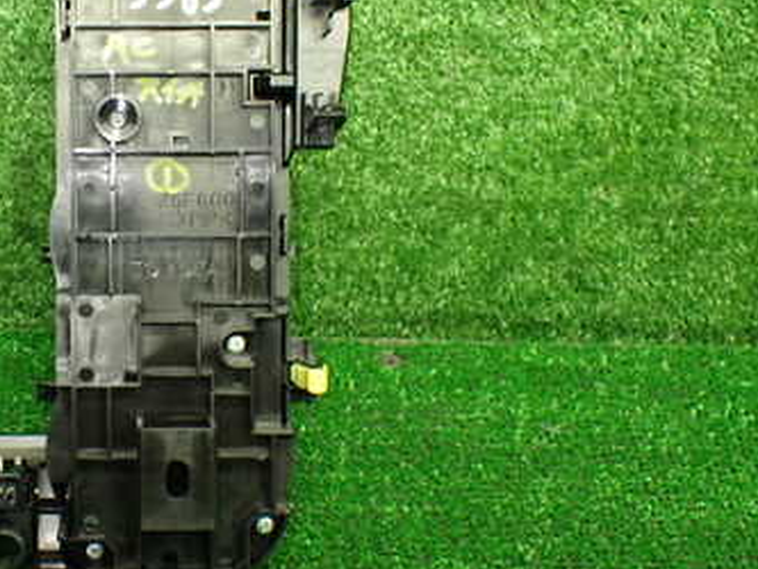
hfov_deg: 34.3
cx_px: 132
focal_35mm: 54
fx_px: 1183
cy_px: 230
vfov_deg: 27.0
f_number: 2.3
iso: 800
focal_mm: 5.4
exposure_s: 1/100
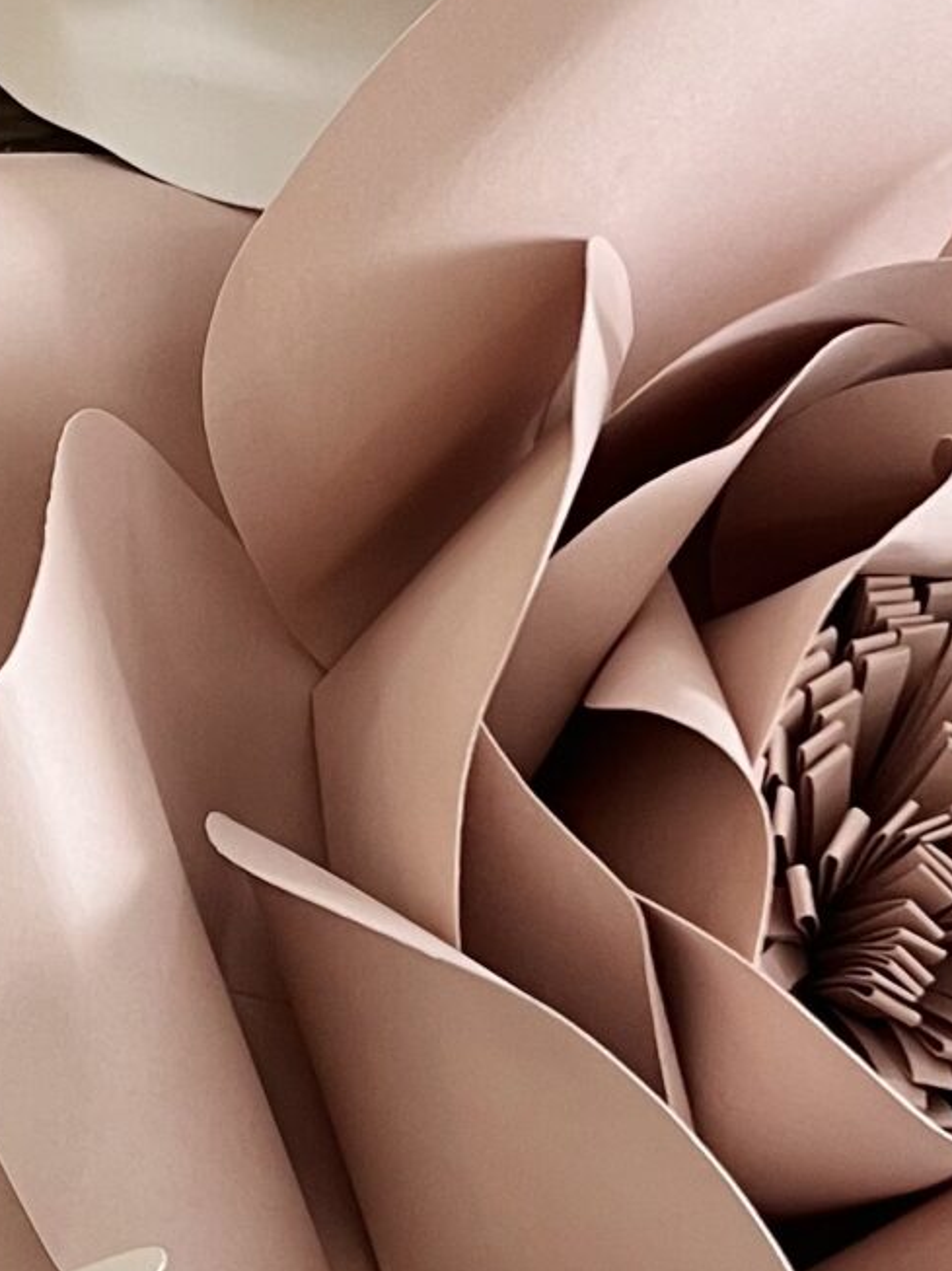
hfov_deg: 14.4
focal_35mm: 102
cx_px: 253
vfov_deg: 19.2
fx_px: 3744
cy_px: 498
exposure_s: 1/50
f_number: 1.5
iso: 160
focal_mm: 5.7
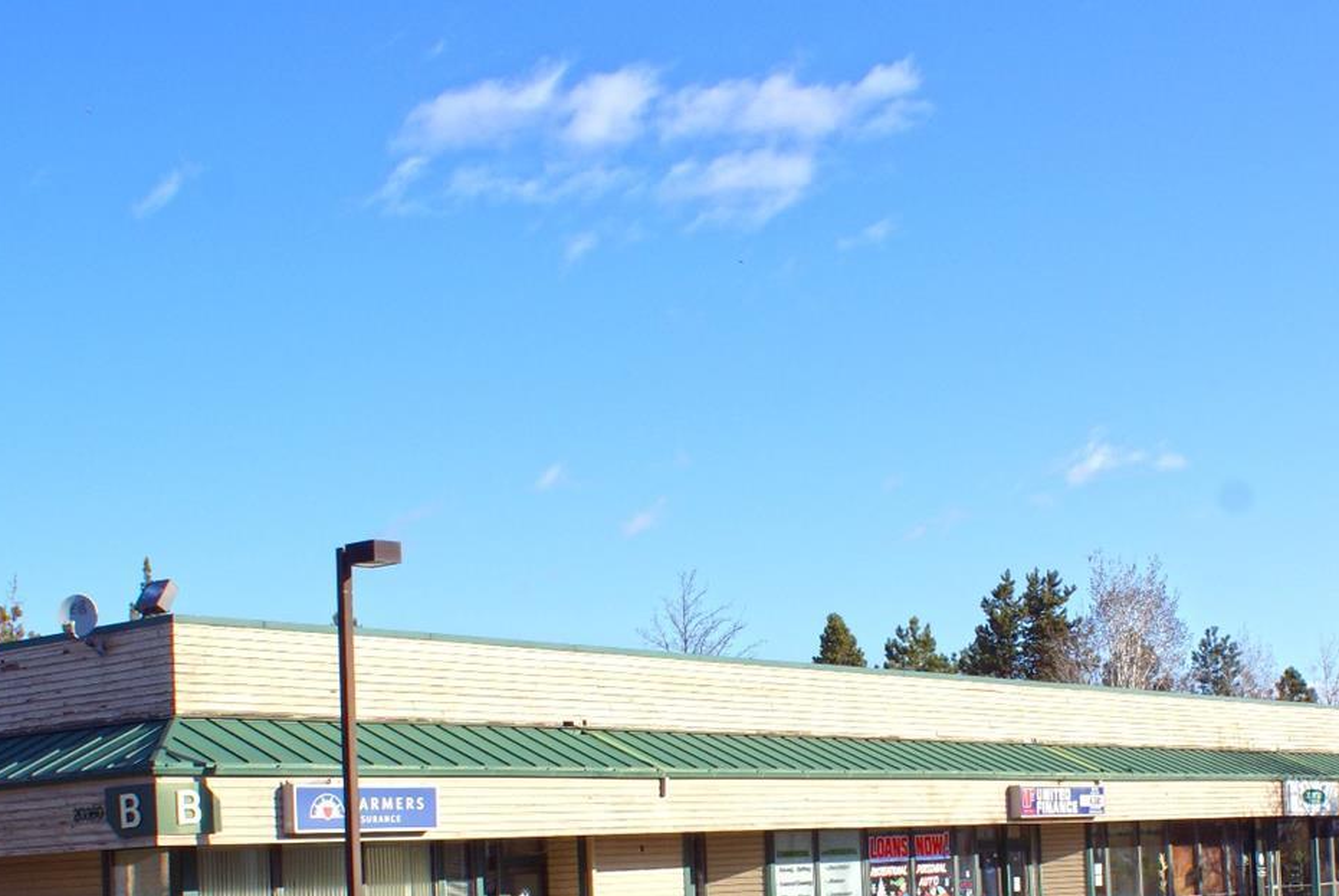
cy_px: 710
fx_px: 2160
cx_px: 831
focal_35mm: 58
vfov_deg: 23.1
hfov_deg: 34.3
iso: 100
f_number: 10
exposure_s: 1/160
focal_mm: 24
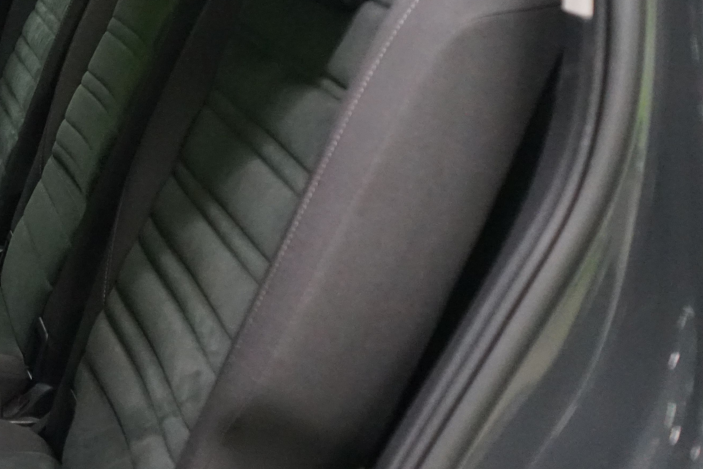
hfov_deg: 27.6
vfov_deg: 20.5
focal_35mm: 66
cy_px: 116
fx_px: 1289
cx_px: -94
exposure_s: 1/100
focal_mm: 29
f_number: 3.5
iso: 6400
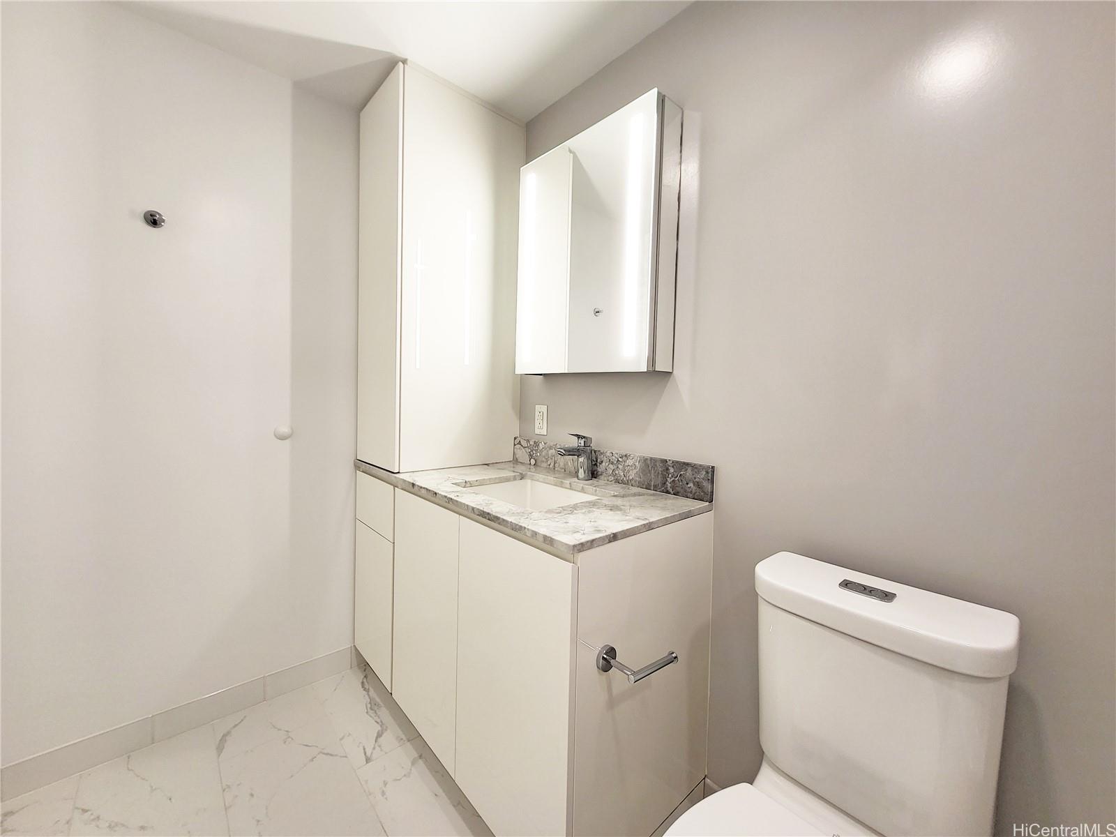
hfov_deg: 106.2
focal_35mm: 13
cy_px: 418
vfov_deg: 89.9
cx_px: 558
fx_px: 419
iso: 40
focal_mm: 1.74
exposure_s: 1/60
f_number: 2.2
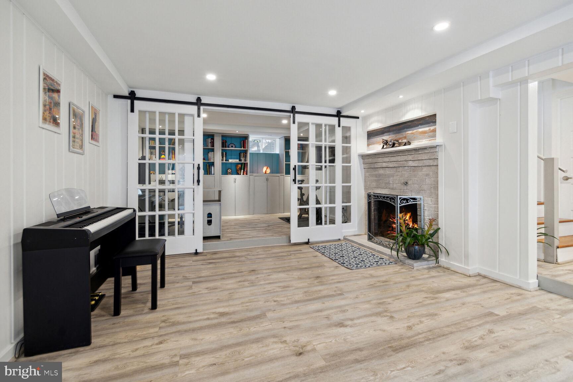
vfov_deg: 77.3
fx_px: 239
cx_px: 286
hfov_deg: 100.4
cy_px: 191
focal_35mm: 15
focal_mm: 10
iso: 200
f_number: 9
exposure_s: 1/1.67
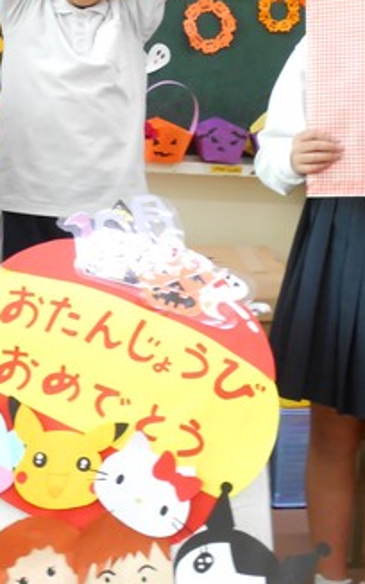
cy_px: 230
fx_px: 940
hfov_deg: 21.8
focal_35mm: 59
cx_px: 108
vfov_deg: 34.4
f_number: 3.2
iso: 140
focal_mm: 4.6
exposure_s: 1/30
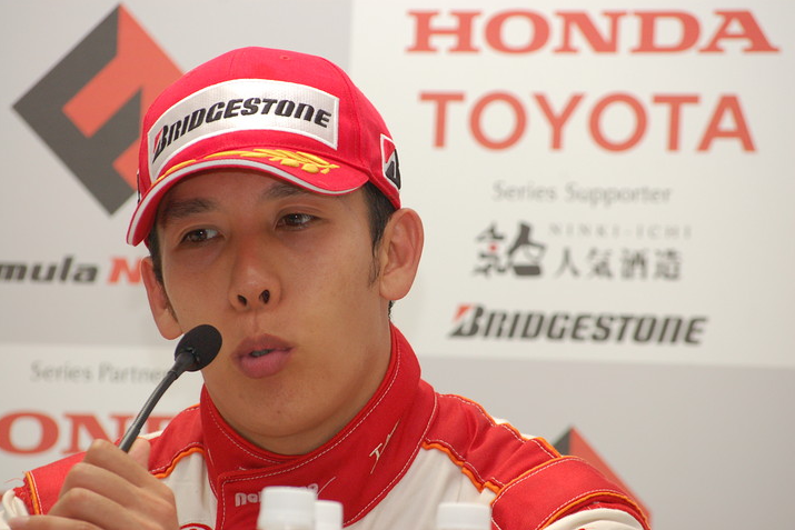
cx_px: 396
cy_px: 264
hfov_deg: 8.5
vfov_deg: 5.7
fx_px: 5345
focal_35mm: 242
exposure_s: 1/60
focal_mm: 160
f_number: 8
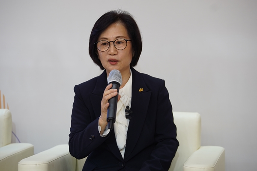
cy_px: 86
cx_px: 128
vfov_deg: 12.5
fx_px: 785
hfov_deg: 18.6
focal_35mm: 110
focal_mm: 110
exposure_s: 1/125
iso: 640
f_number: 2.8
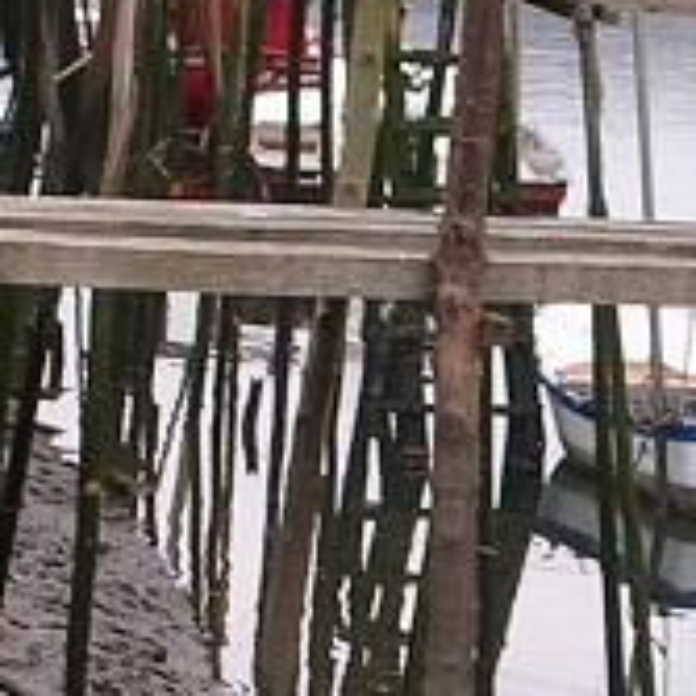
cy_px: 590
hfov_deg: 6.0
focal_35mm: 291
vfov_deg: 6.0
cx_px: 675
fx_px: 6620
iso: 50
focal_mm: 10.2
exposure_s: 1/171
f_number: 3.6
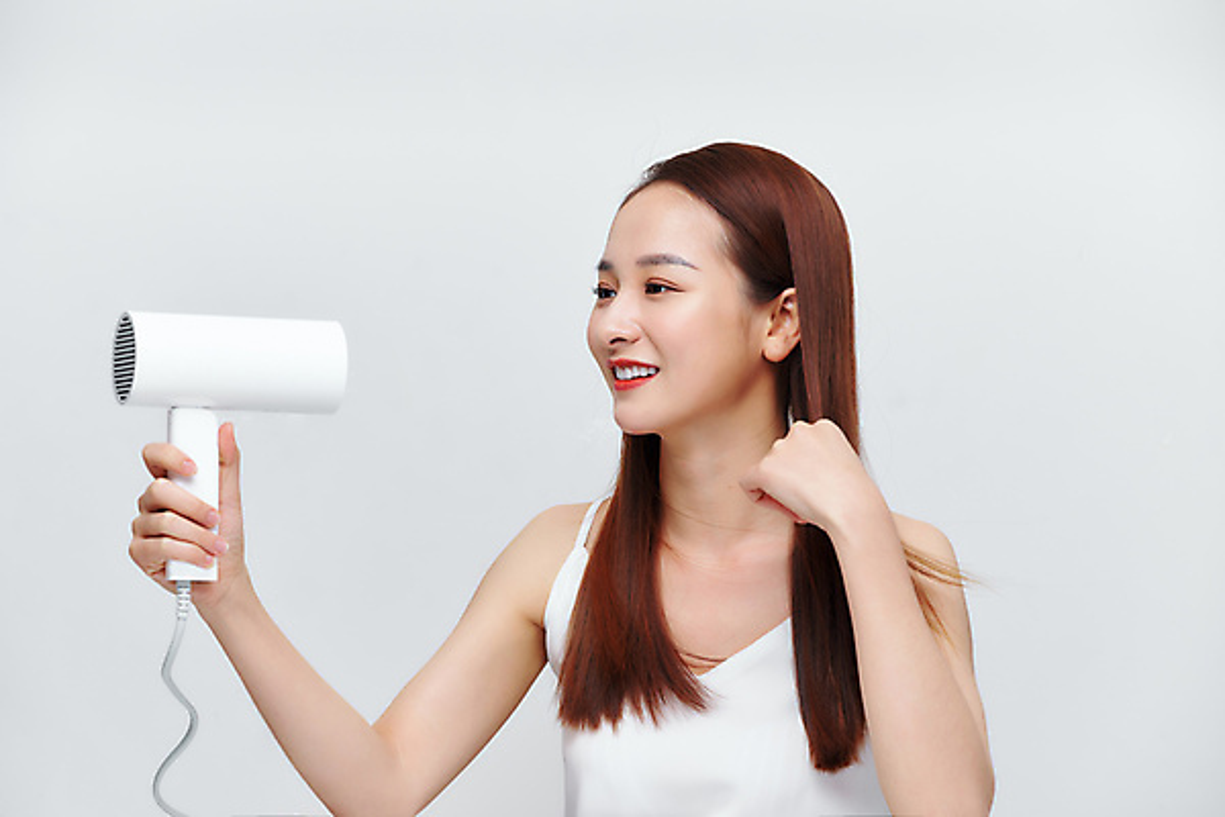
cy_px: 408
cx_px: 612
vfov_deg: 9.5
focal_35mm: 145
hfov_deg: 14.2
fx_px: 4934
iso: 200
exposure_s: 1/160
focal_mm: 145
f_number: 6.3
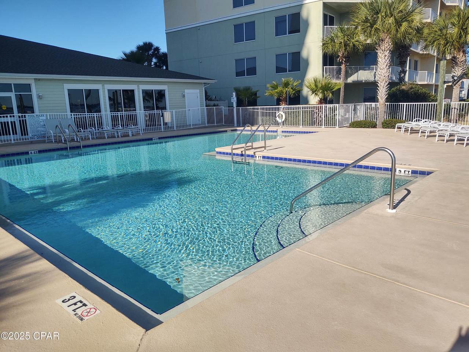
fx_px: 366
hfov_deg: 65.3
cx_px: 234
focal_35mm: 27
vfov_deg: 51.4
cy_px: 176
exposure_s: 1/5245
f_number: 1.7
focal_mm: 4.75
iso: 100
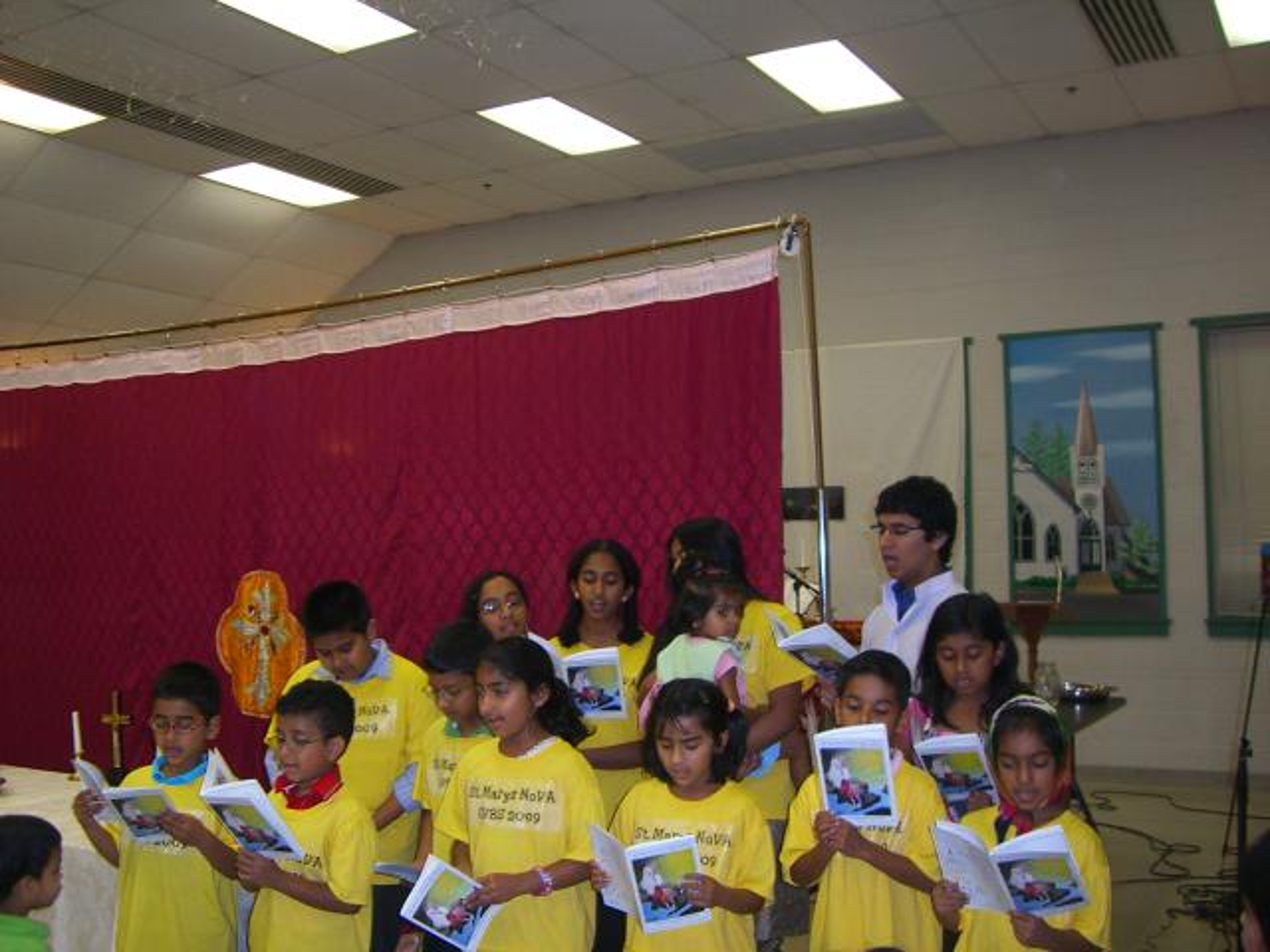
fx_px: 1394
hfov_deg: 49.0
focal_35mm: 38
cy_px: 476
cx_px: 635
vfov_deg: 37.7
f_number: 2.7
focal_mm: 6.2
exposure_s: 1/60
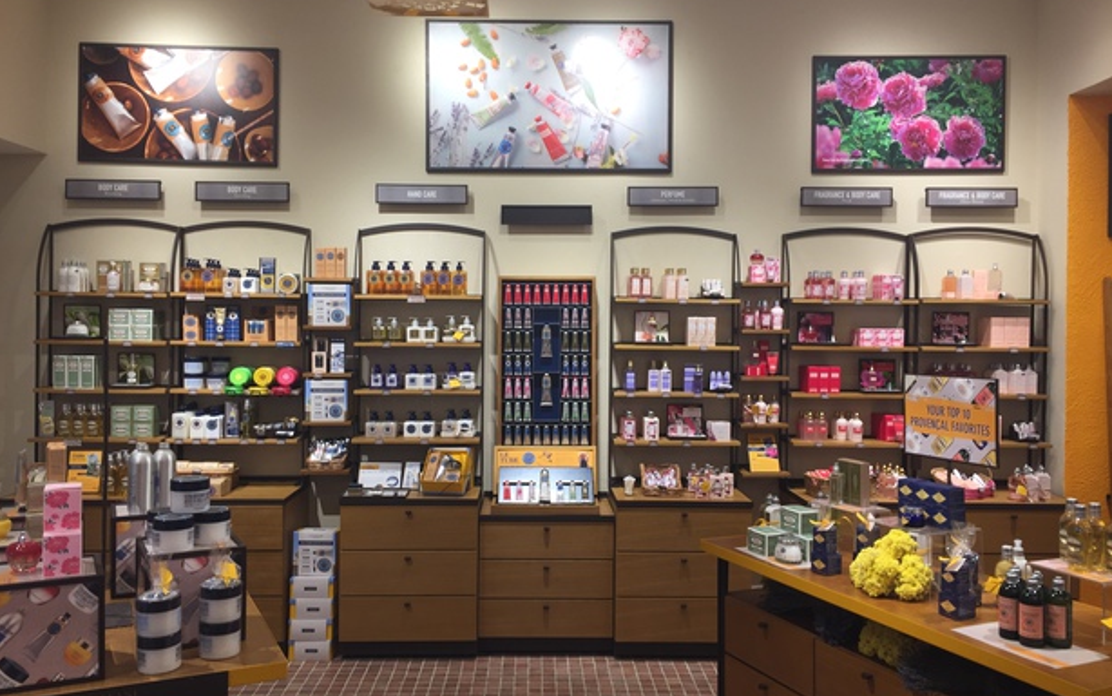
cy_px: 335
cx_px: 553
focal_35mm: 31
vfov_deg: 40.6
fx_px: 940
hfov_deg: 61.2
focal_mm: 4.15
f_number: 2.2
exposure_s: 1/60
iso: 32
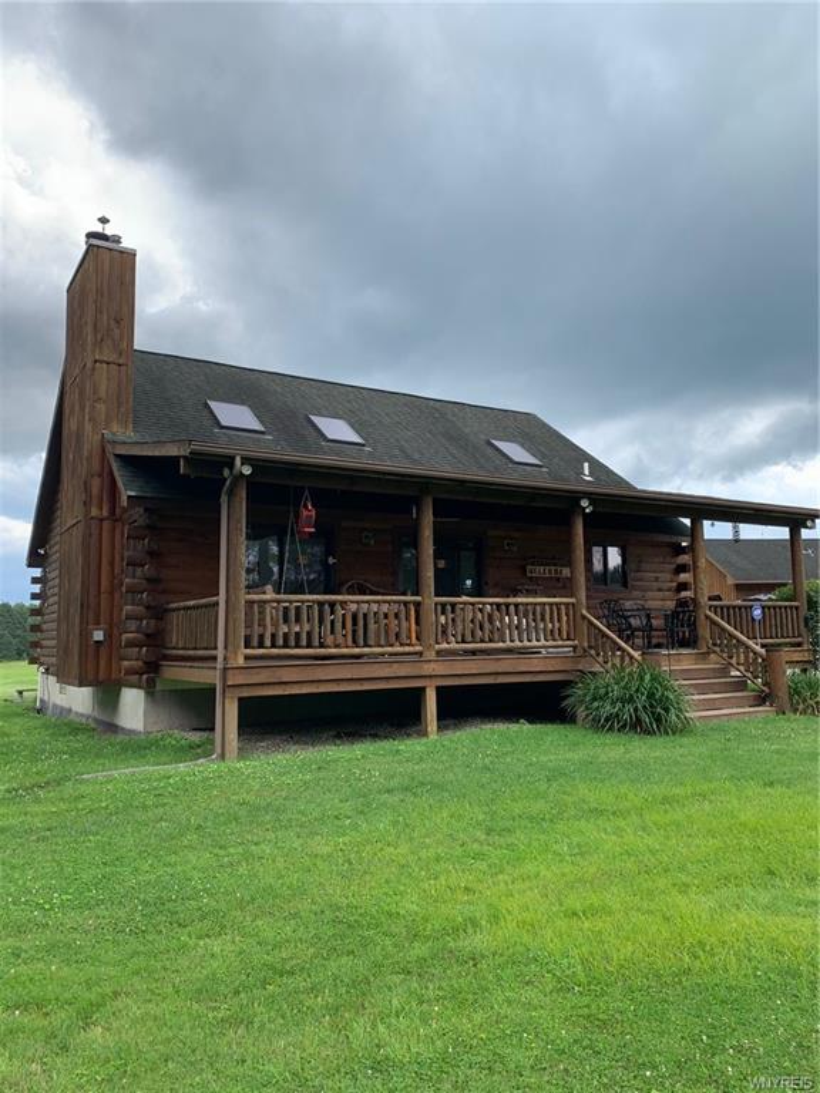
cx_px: 410
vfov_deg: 67.3
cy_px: 546
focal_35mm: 26
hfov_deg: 53.1
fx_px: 821
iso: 25
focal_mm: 4.25
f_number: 1.8
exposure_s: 1/849
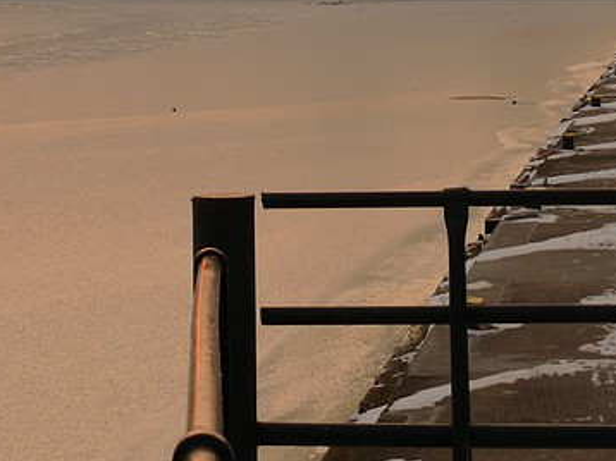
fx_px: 2703
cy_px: 2
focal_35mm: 152
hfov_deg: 13.0
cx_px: 229
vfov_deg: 9.7
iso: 100
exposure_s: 1/200
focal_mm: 14.4
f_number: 4.5
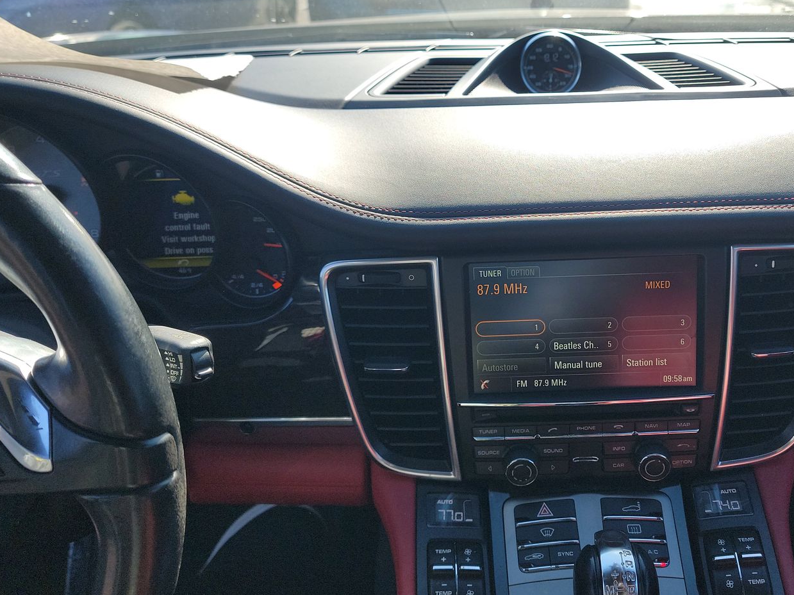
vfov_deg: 45.4
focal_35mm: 31
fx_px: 711
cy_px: 268
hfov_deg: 57.6
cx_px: 498
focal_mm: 6.7
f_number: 1.8
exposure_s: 1/318
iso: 50
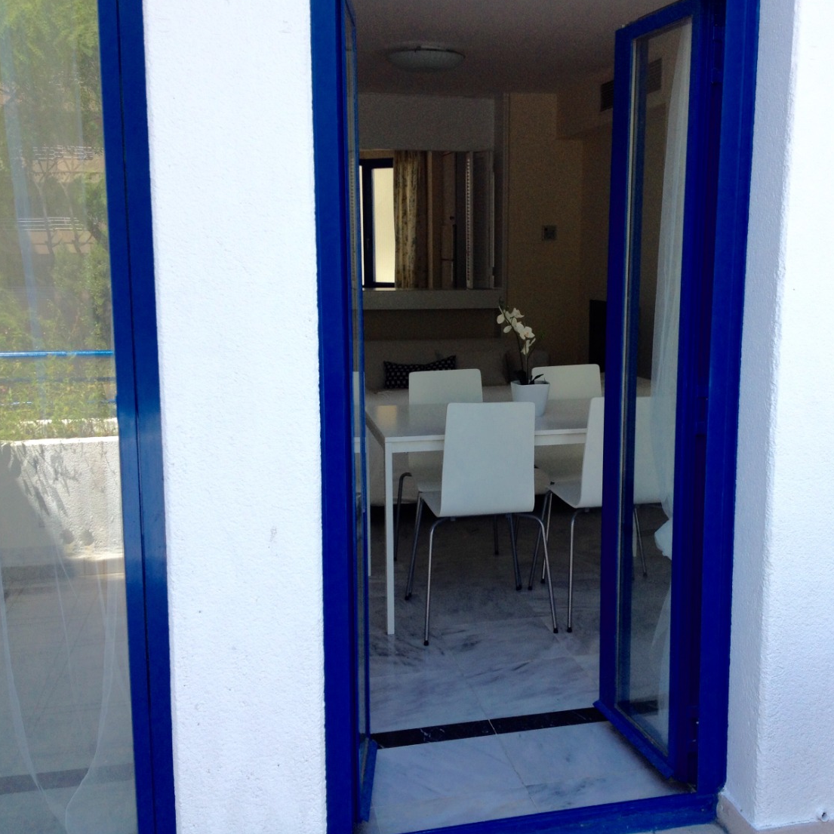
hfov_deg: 39.9
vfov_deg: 40.0
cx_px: 491
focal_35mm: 42
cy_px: 415
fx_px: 1145
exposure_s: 1/315
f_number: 2.4
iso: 50
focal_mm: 4.28
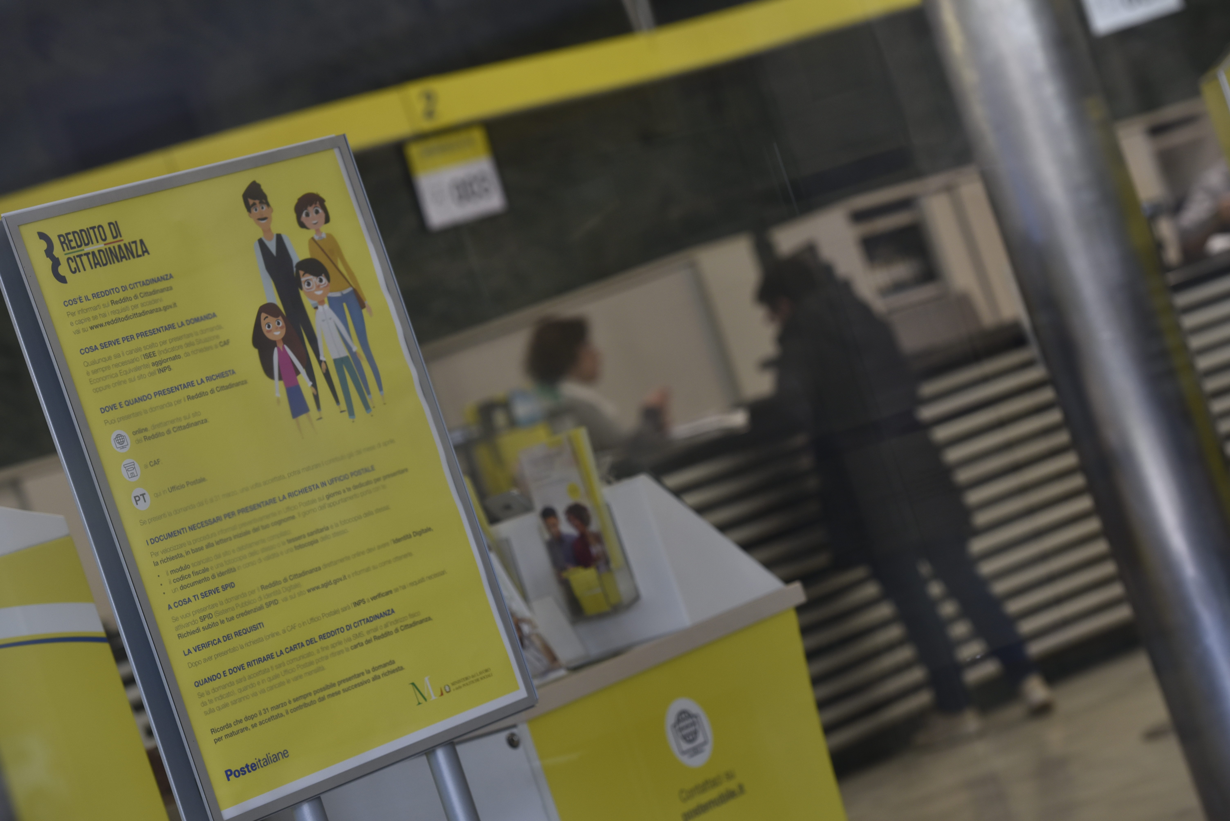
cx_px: 615
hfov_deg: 17.1
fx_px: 4101
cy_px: 410
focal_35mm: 120
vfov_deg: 11.4
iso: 500
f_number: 5.6
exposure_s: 1/125
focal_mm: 120
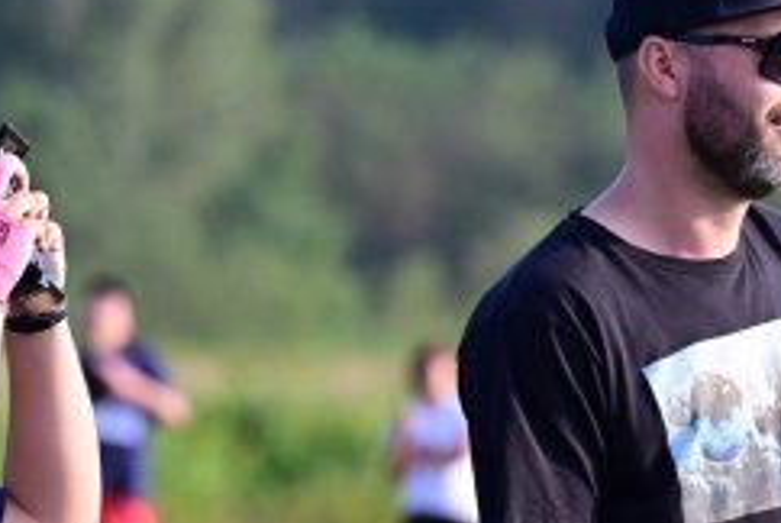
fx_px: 17832
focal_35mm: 821
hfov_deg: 2.5
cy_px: 387
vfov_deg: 1.7
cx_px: 276
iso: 1000
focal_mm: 400
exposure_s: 1/640
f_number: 10
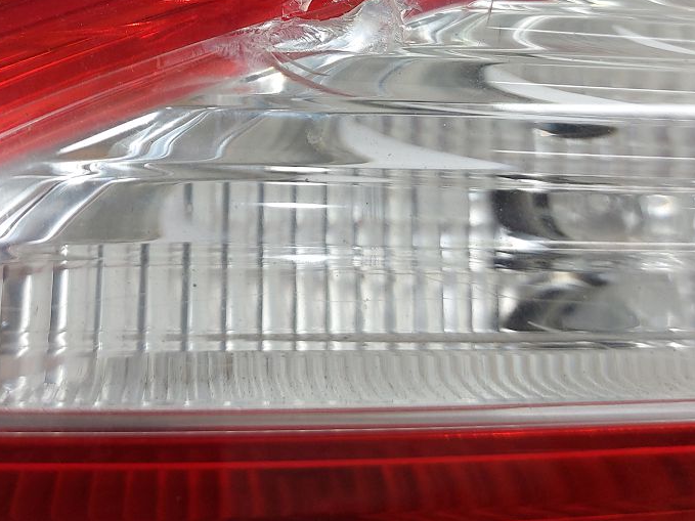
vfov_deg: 27.9
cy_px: -2
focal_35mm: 49
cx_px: 270
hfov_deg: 38.7
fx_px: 984
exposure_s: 1/50
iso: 50
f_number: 1.8
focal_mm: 5.23
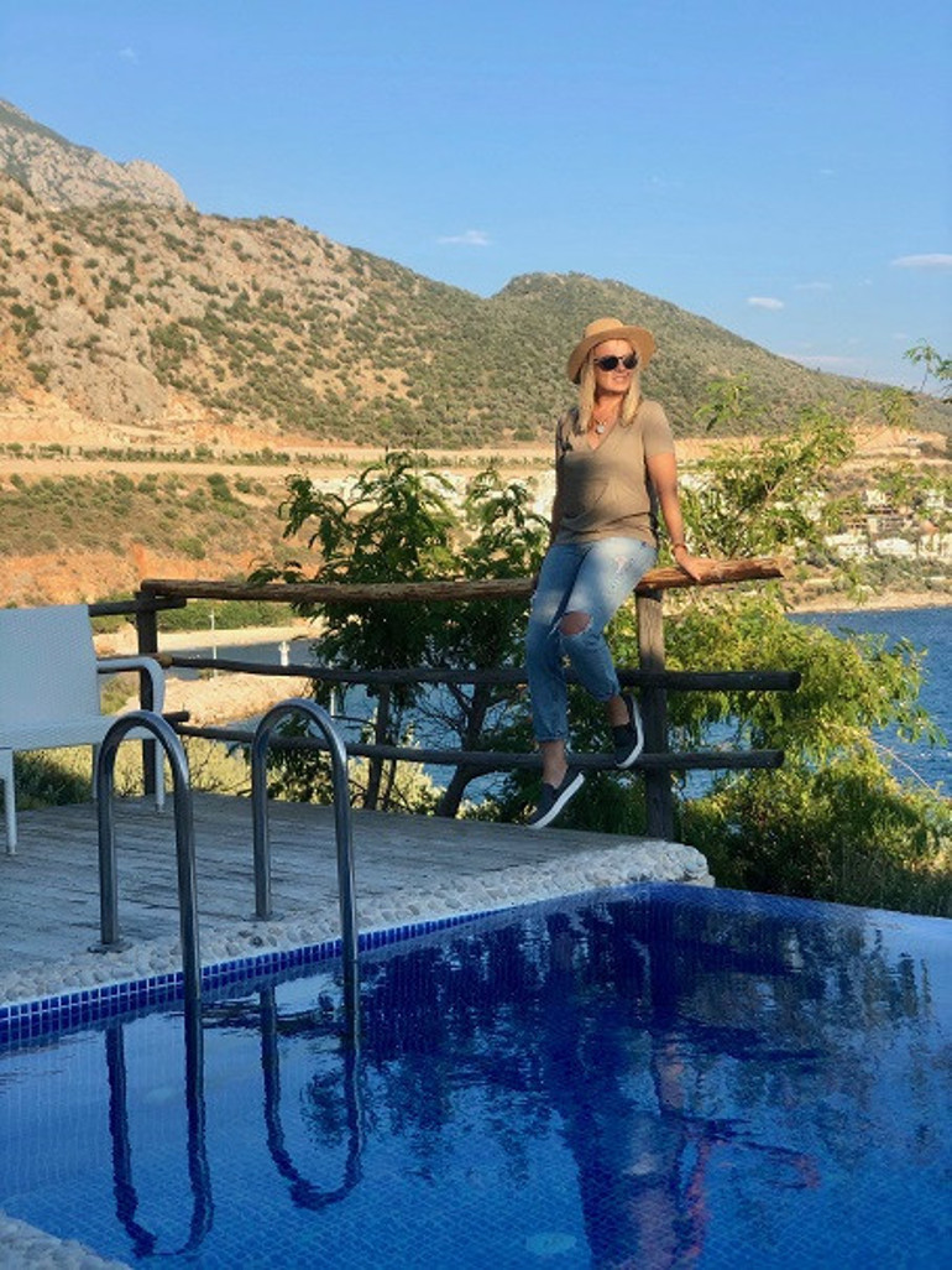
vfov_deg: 36.8
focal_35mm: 52
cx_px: 476
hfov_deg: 28.0
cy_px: 635
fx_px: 1906
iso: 16
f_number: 2.4
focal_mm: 6
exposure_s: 1/516
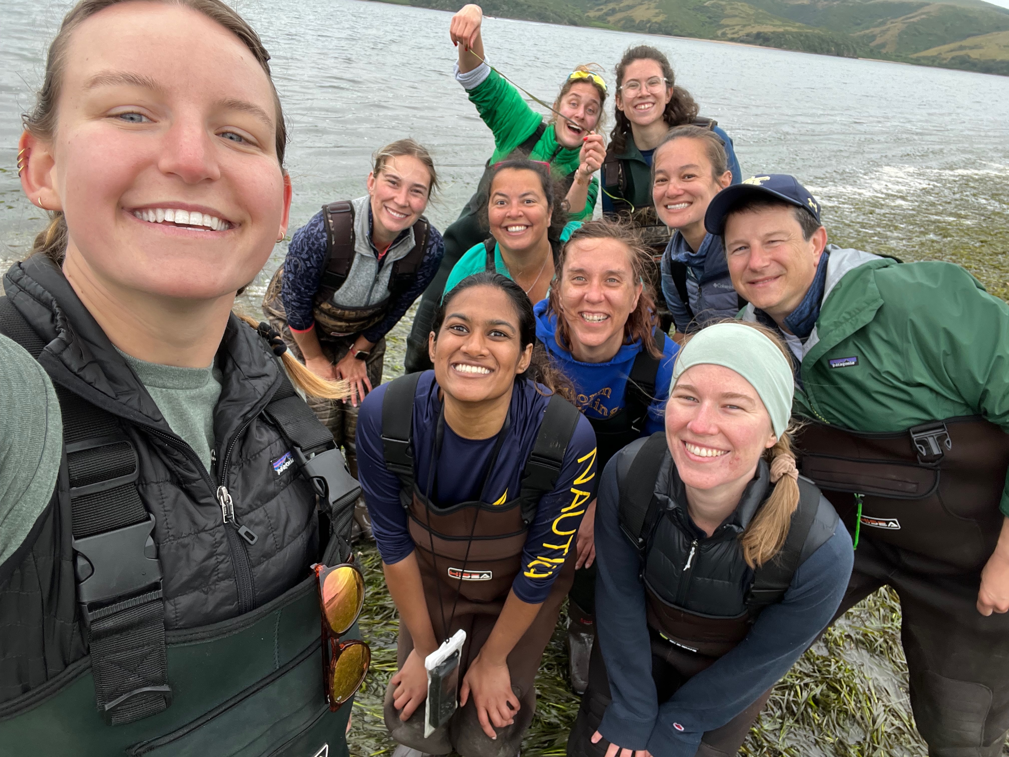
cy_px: 378
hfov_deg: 73.9
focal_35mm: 23
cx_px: 504
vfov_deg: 58.9
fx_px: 670
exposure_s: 1/163
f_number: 2.2
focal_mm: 2.71
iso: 25
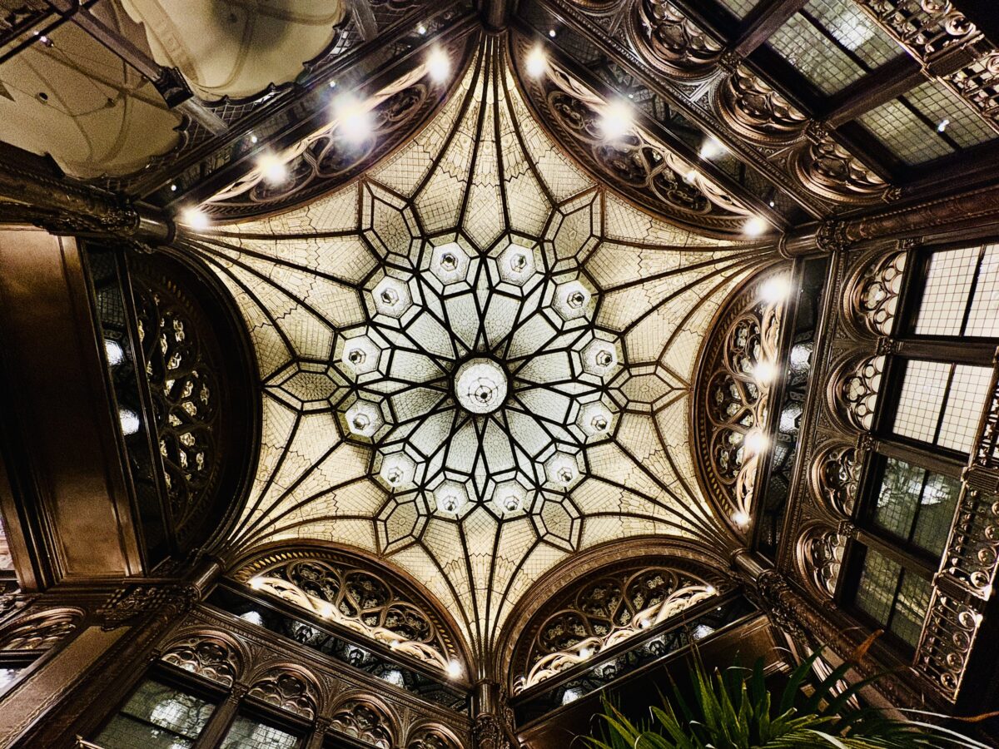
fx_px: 404
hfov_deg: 102.1
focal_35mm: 14
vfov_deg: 85.7
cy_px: 374
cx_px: 500
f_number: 2.2
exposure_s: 1/78
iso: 200
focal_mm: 2.22
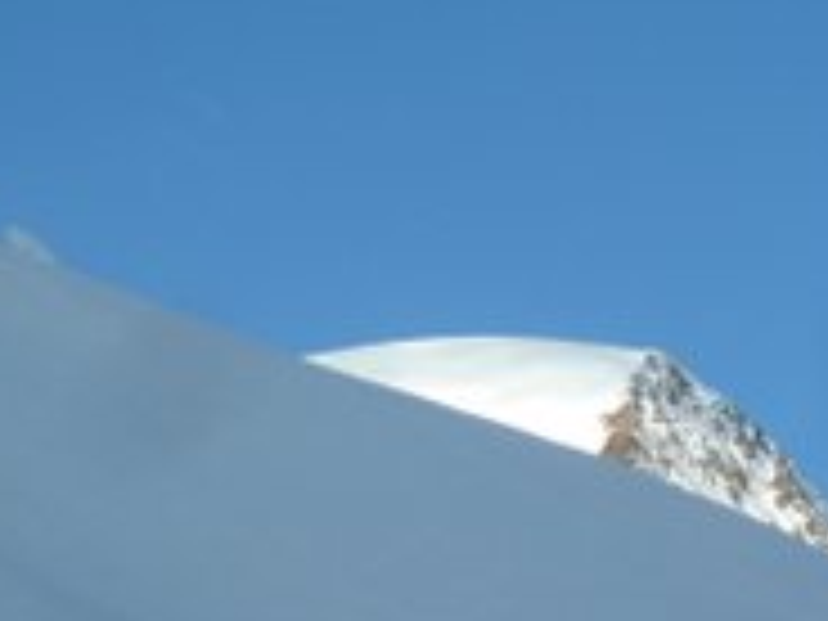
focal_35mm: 175
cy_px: 688
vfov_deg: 8.4
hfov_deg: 11.3
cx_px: 594
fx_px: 4186
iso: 80
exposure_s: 1/320
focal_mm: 11
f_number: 4.1
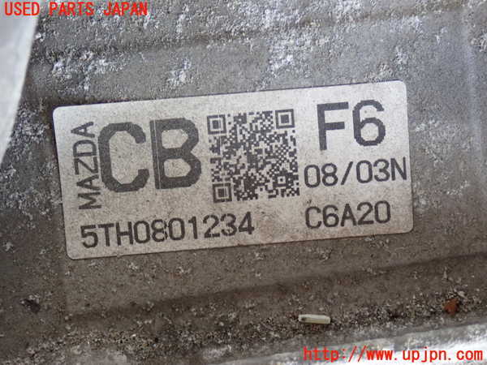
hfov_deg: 31.2
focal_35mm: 62
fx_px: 872
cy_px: 182
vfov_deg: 23.7
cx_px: 244
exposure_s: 1/50
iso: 800
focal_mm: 11.09
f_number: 3.6
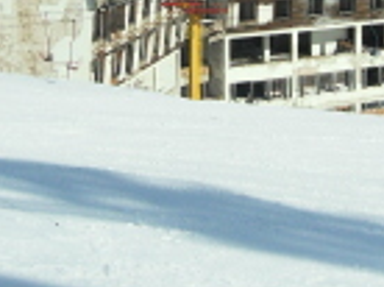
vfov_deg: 11.9
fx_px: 1351
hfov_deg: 16.2
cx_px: 228
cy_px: -20
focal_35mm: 122
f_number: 8.2
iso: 80
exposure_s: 1/500
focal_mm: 6.3
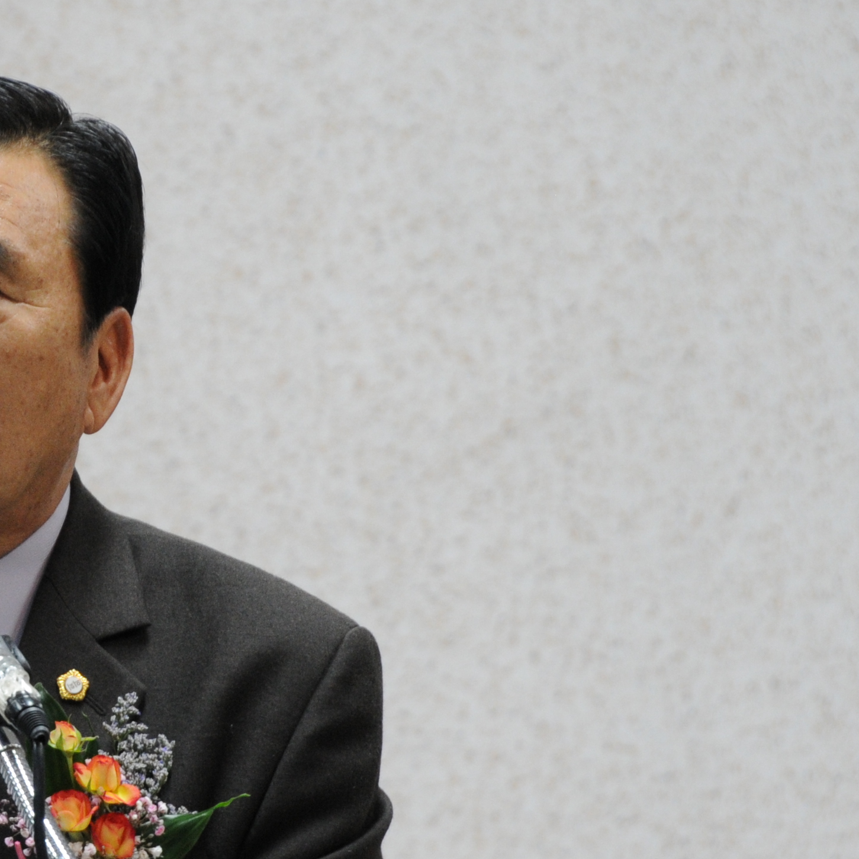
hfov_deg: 3.7
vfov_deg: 3.7
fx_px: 13202
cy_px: 497
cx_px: -47
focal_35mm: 470
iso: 640
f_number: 6
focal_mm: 125
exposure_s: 1/25
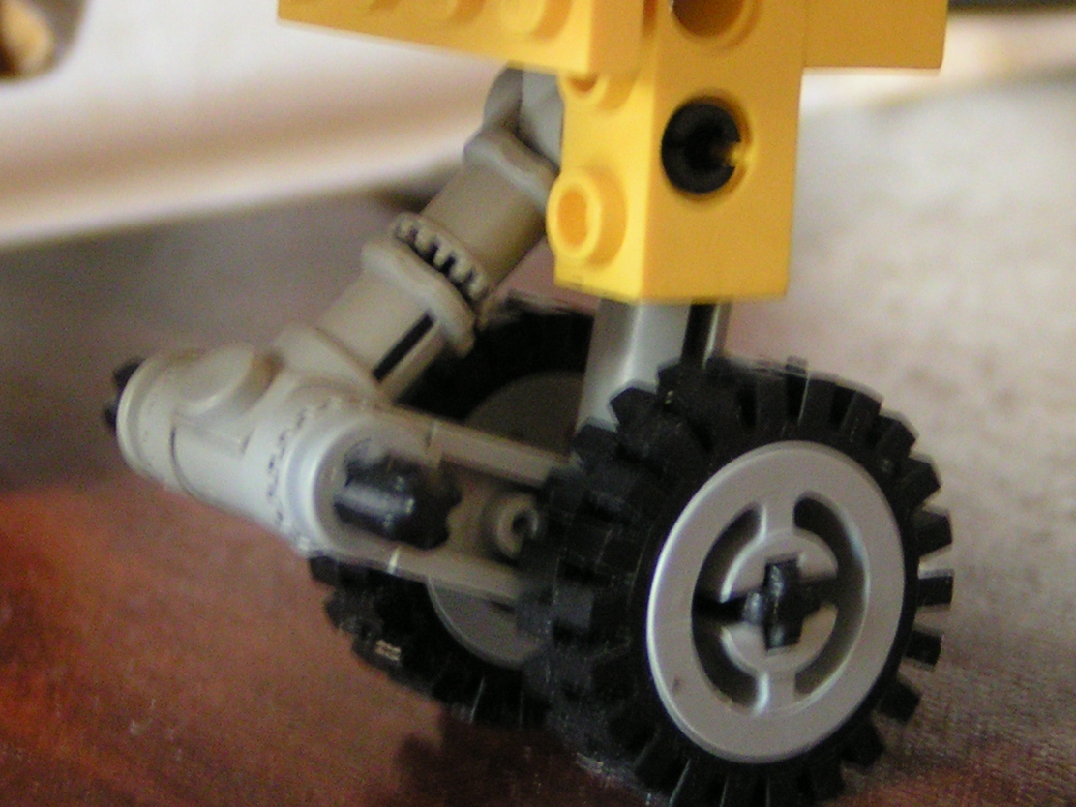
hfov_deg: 17.0
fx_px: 3606
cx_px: 536
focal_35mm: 116
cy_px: 299
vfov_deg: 12.8
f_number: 3.2
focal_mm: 9.7
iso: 200
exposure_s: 1/10
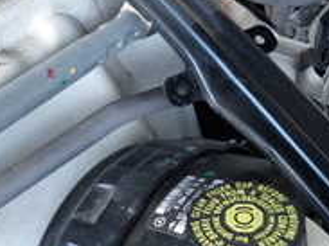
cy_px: 50
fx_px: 779
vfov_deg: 17.8
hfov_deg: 23.0
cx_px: 13
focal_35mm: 82
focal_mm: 4.5
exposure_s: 1/125
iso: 500
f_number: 2
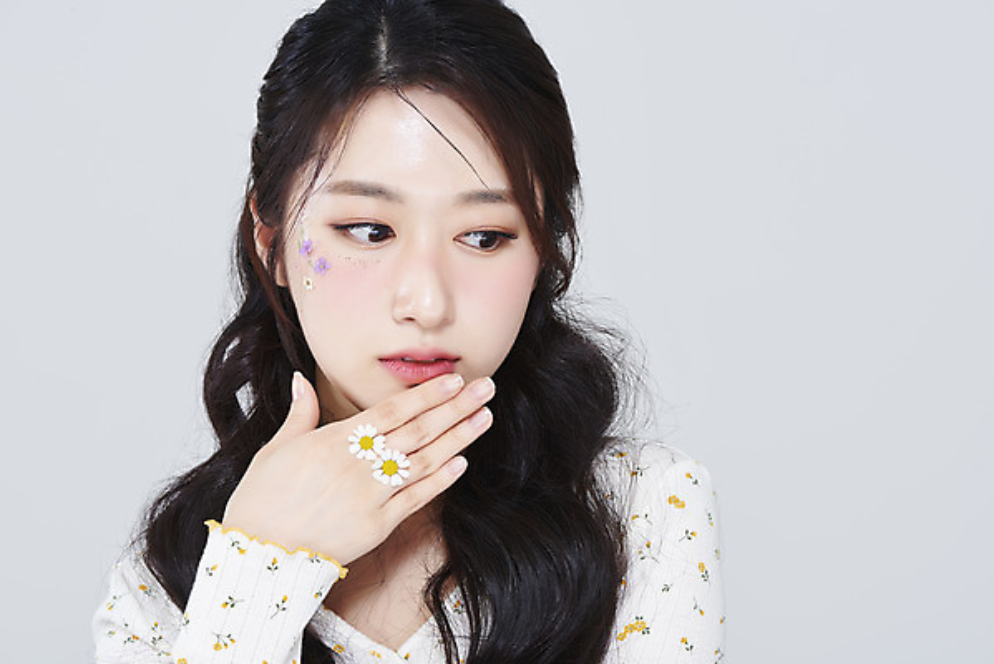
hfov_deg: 19.4
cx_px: 497
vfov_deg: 13.1
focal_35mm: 105
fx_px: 2900
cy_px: 332
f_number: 11
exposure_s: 1/125
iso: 64
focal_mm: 105
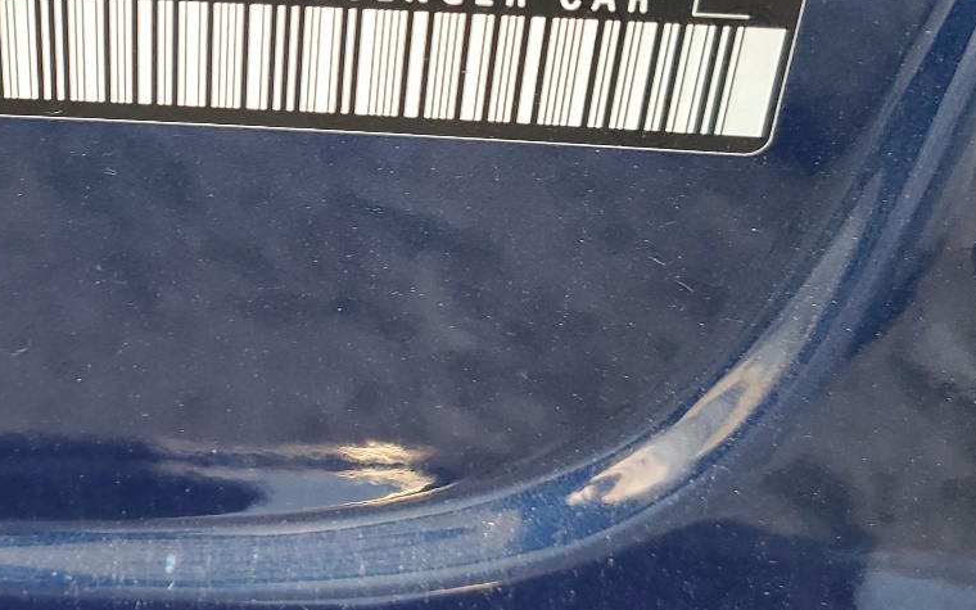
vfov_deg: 21.8
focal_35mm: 58
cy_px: 44
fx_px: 1543
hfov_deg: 34.0
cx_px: 194
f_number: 1.5
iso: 56
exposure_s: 1/60.2
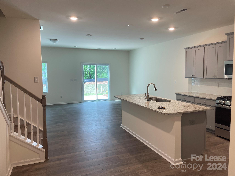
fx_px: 177
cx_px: 118
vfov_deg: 53.1
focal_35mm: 26
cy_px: 88
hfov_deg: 67.3
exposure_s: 1/60
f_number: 1.6
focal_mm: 4.2
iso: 80
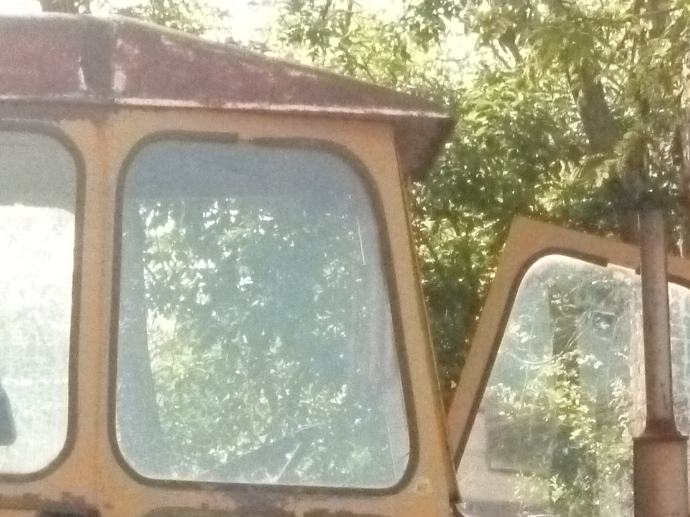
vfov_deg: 6.8
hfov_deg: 9.1
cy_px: 649
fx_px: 4325
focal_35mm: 217
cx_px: 422
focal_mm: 11.7
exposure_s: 1/200
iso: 1600
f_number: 13
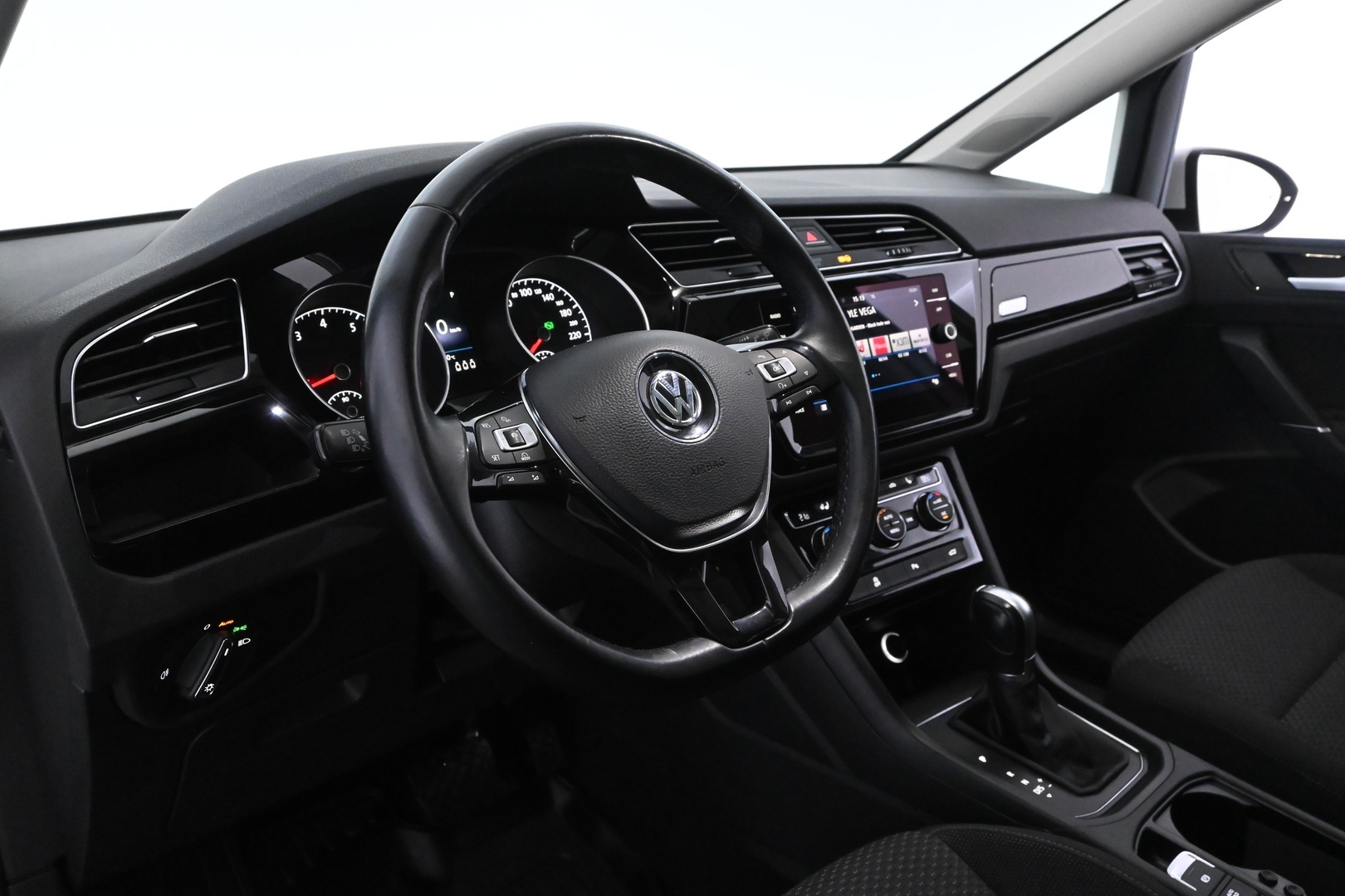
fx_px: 1037
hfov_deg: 65.9
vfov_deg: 46.8
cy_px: 448
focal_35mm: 28
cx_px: 672
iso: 6400
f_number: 5.6
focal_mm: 18.5
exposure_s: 1/50
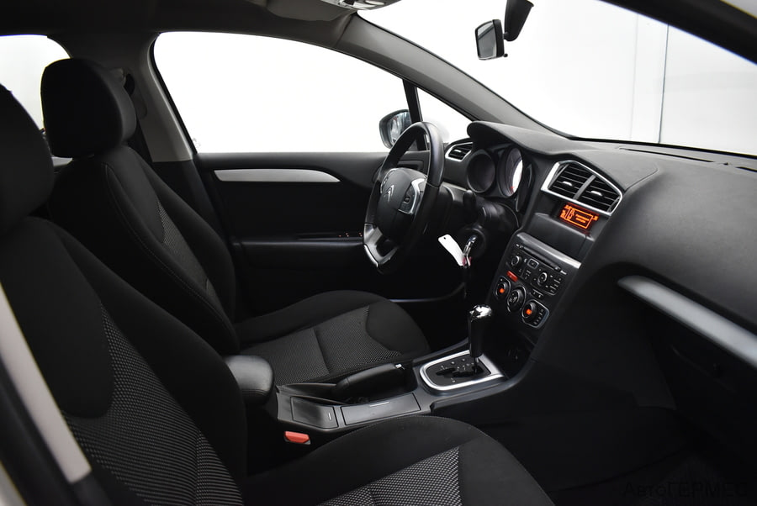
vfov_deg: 48.0
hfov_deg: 67.3
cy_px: 253
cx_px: 378
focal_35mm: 27
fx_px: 568
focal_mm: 18
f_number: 3.5
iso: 1250
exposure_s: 1/30
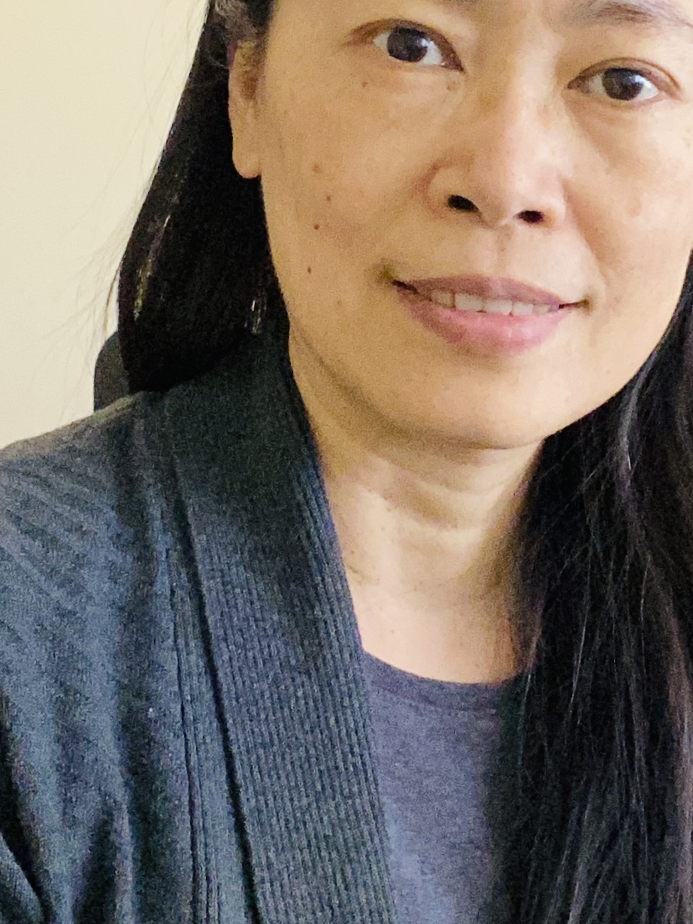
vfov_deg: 39.2
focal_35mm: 47
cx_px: 416
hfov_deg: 30.8
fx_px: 1254
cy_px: 212
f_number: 2.2
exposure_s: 1/36
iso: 400
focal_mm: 2.71
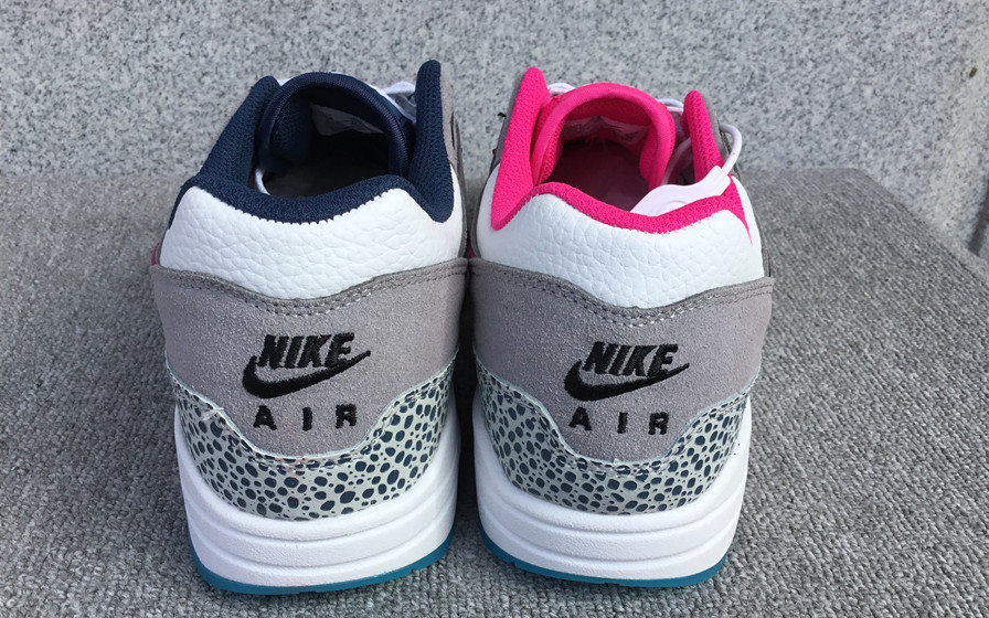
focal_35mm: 33
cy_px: 355
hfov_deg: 58.1
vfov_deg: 38.2
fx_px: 889
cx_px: 496
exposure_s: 1/604
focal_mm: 3.3
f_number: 2.4
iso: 25
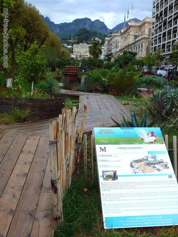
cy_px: 118
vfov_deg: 47.9
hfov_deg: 36.8
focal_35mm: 39
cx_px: 89
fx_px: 267
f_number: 3.8
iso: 100
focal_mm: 6.8
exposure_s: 1/200
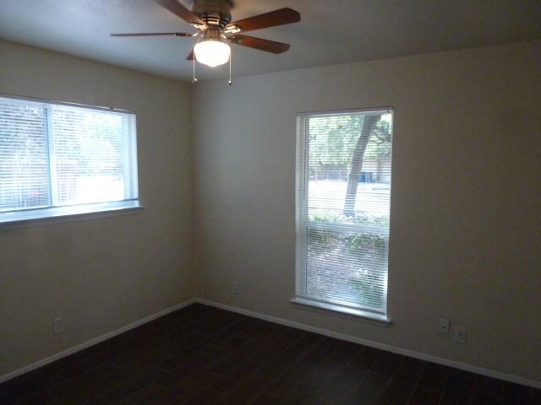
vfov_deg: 56.8
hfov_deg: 71.6
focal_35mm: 24
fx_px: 375
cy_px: 202
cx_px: 270
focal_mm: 4.3
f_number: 3.3
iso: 640
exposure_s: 1/125
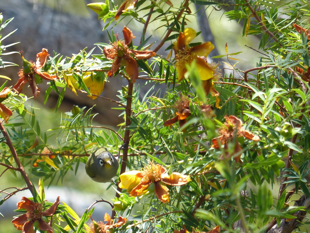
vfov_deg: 2.8
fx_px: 4702
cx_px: 155
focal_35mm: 525
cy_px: 116
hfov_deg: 3.8
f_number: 4
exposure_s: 1/400
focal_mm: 85.8
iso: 200
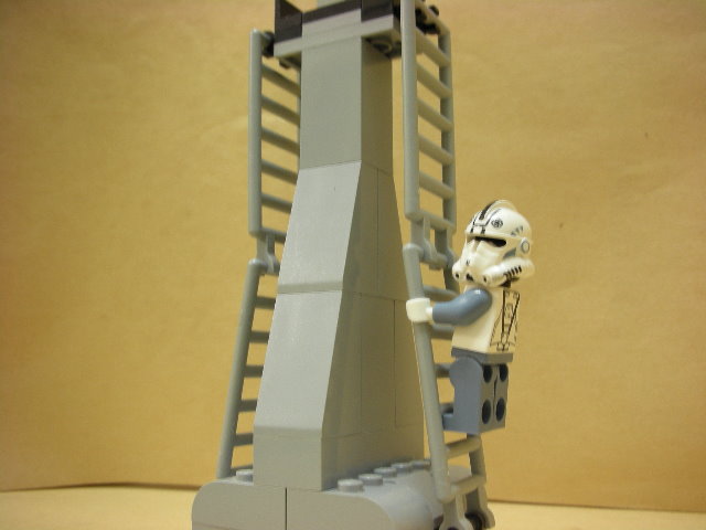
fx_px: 714
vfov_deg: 40.7
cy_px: 265
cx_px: 353
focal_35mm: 35
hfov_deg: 52.6
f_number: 3
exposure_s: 1/3.9
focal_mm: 5.8
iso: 99
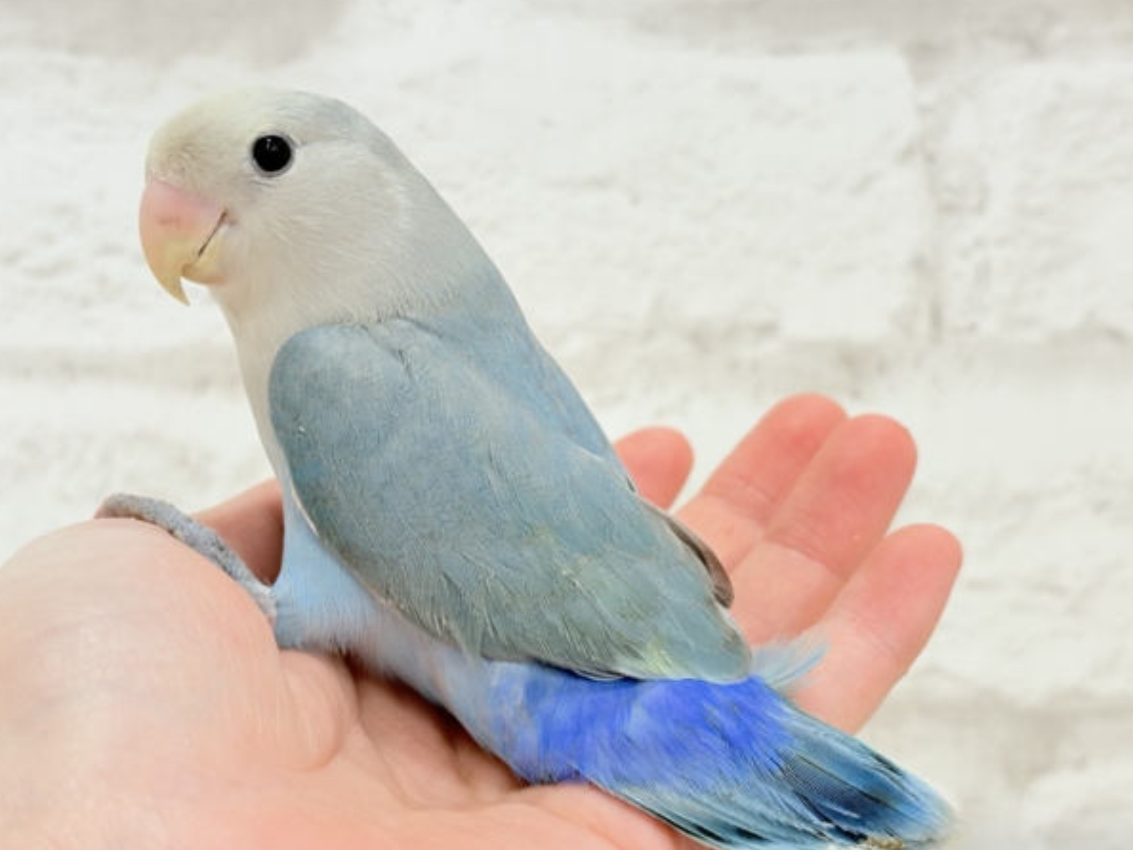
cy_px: 414
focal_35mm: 56
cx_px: 536
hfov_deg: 34.3
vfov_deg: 26.1
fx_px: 1834
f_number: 1.6
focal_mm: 5.96
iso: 50
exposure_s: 1/50
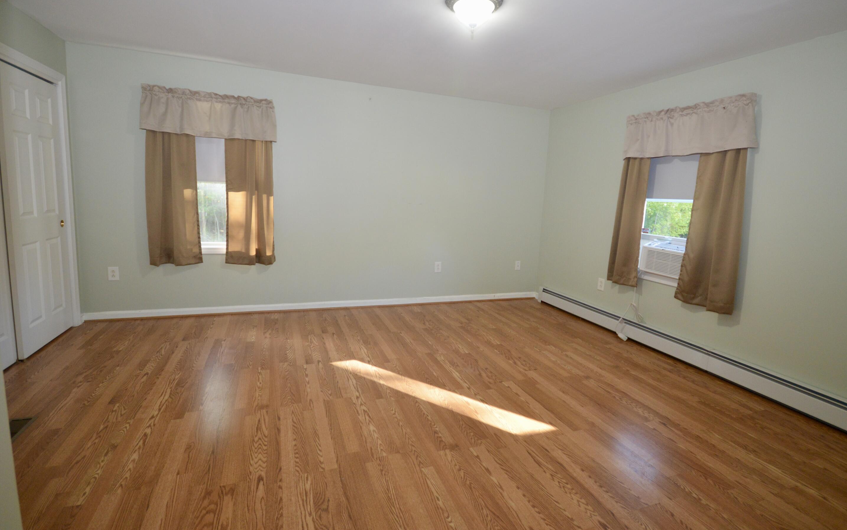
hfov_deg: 97.8
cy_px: 243
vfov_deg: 71.1
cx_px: 424
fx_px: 369
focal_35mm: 16
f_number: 4
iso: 640
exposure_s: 1/60
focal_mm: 10
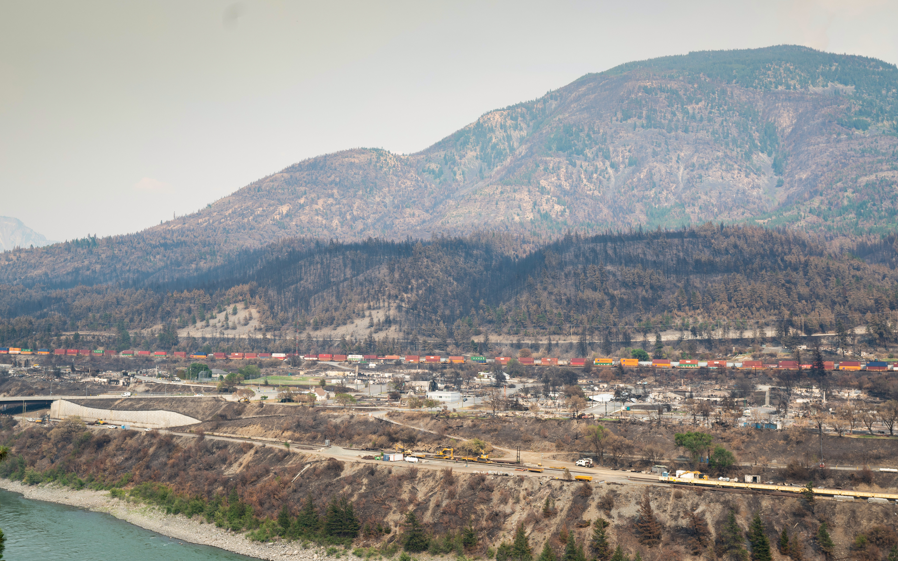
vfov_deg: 32.0
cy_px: 300
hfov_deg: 49.2
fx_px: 979
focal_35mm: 40
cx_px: 480
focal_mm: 32
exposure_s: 1/160
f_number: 5.6
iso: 100
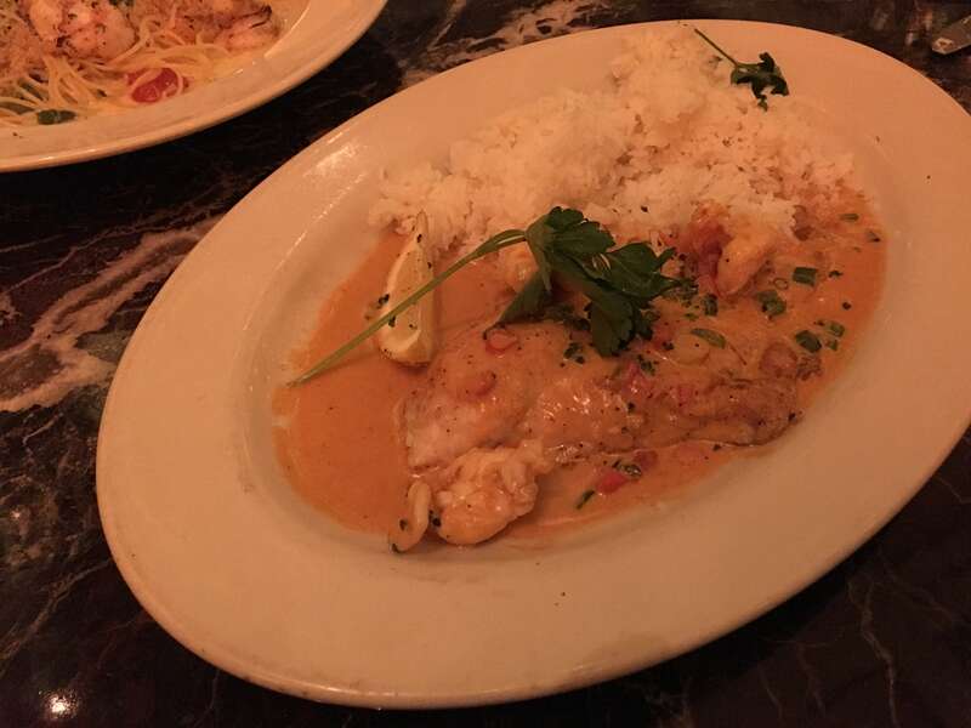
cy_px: 364
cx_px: 486
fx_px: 813
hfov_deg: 61.7
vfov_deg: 48.2
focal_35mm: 29
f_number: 2.2
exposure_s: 1/4
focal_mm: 4.15
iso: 400
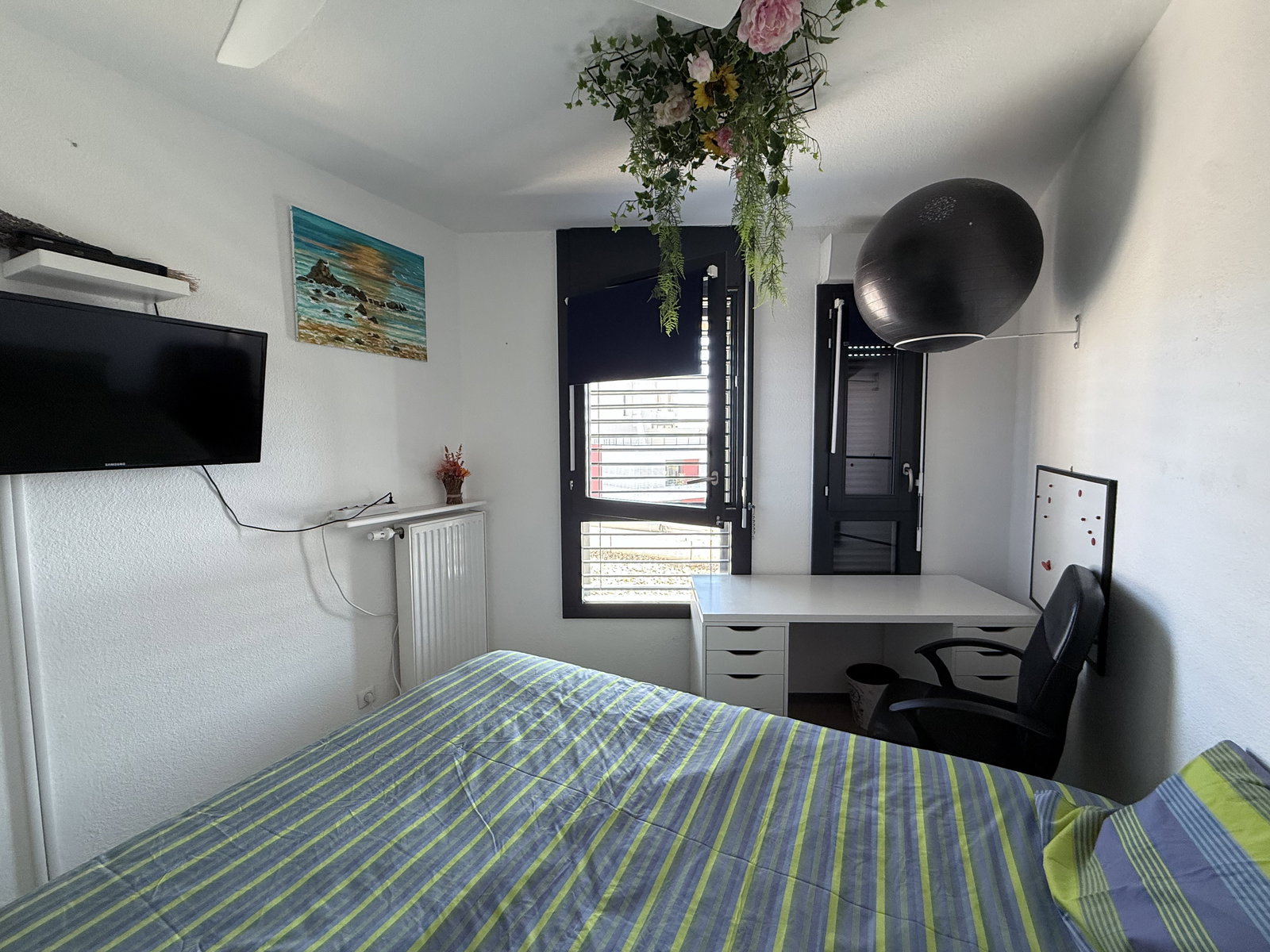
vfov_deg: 85.7
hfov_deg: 102.1
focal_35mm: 14
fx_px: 514
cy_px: 476
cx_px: 635
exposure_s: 1/99
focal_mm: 2.22
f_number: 2.2
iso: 160
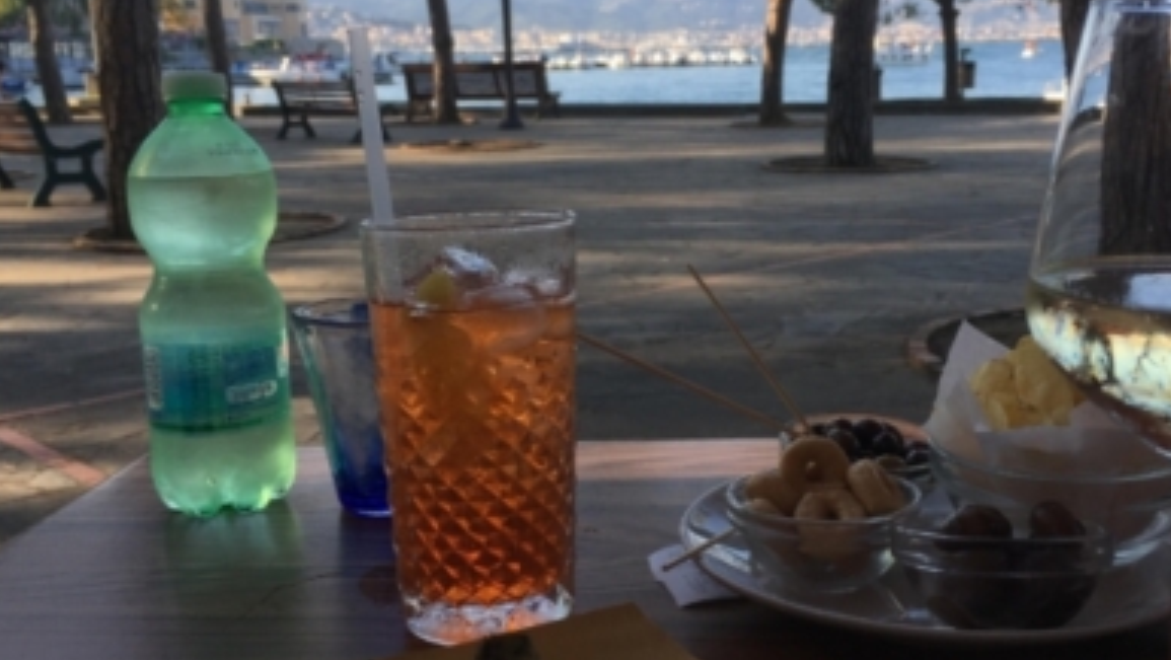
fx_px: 1274
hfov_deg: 49.3
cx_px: 660
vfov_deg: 29.0
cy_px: 303
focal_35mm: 41
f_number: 2.2
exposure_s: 1/455
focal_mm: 4.15
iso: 25
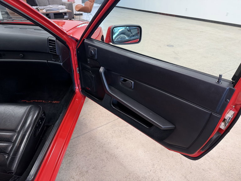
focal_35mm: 24
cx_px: 120
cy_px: 90
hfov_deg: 71.6
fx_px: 167
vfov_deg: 56.8
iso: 160
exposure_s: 1/60
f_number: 1.78
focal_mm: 6.76
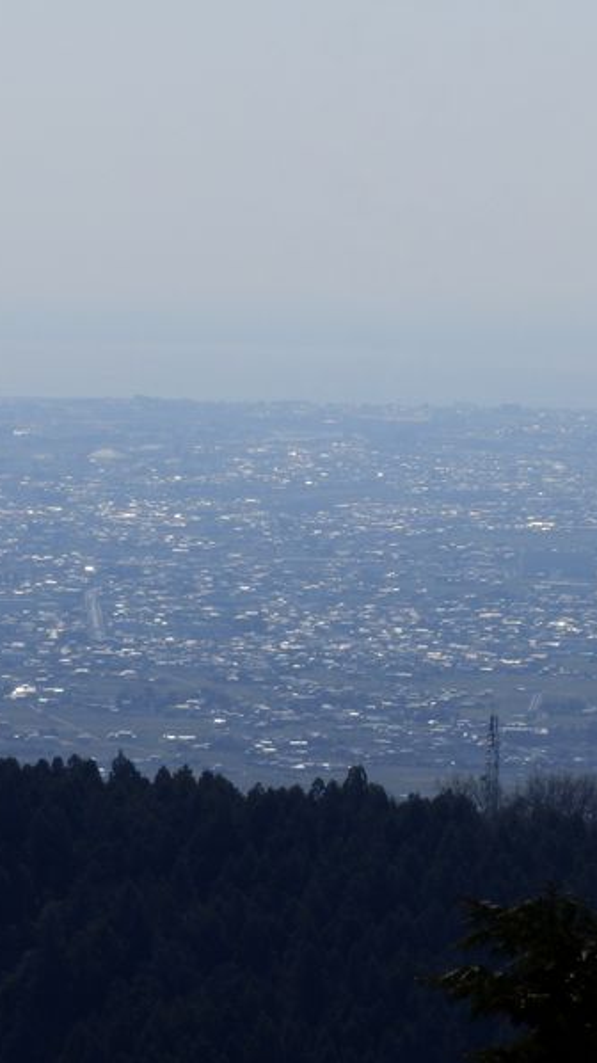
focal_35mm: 242
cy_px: 532
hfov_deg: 5.0
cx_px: 386
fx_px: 6816
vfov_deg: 8.9
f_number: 15
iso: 125
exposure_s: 1/320
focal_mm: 29.4
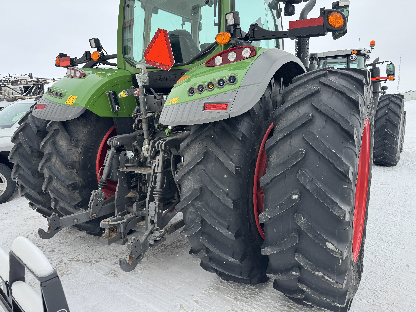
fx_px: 288
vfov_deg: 56.8
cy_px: 156
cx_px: 208
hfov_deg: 71.6
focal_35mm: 24
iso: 80
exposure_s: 1/470
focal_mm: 6.76
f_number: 1.78
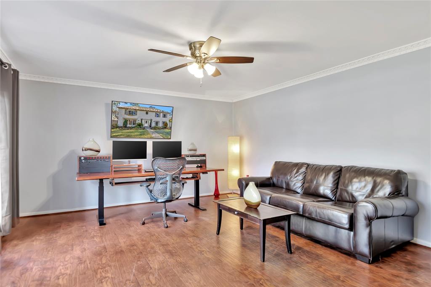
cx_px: 216
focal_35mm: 20
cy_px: 144
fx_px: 233
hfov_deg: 85.4
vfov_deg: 63.2
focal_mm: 13
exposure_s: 1/4
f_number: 5.6
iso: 100
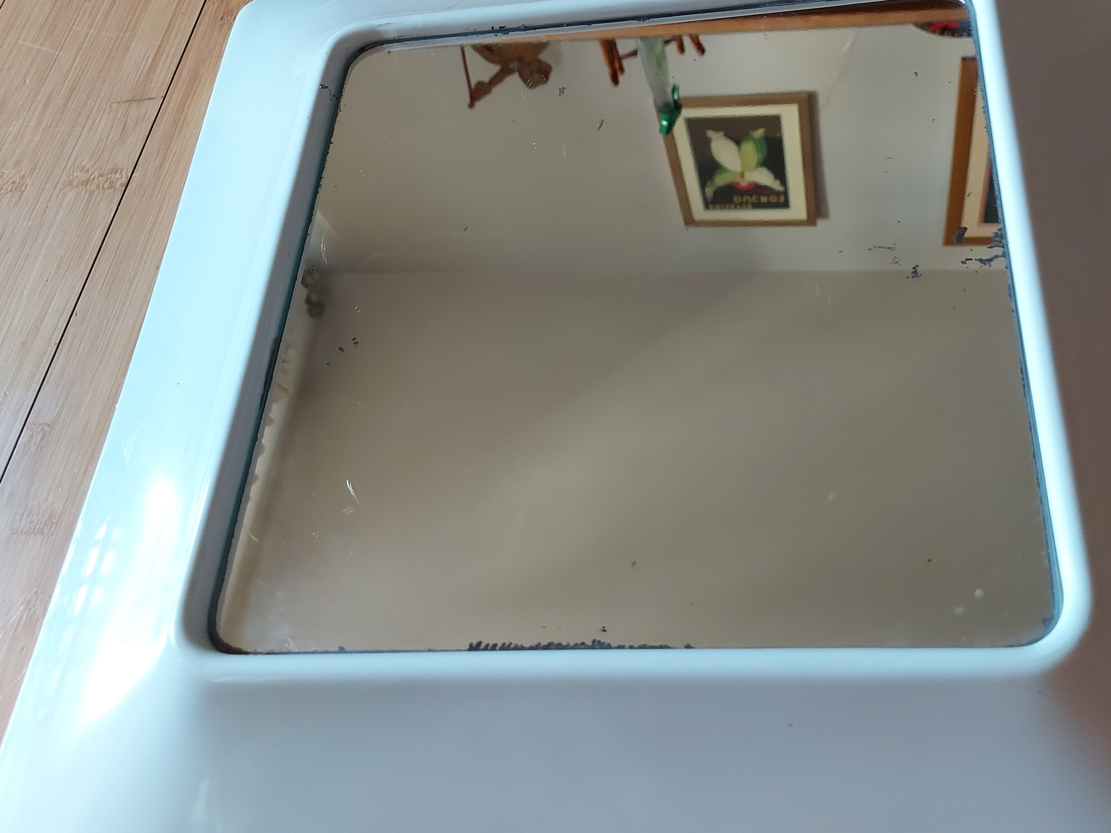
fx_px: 995
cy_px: 342
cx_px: 671
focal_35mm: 31
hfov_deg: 57.9
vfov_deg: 45.2
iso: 160
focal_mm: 5.23
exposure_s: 1/50
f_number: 1.8
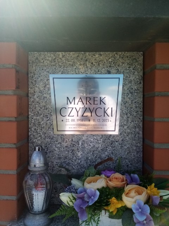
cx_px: 84
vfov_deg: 67.3
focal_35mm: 26
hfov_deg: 53.1
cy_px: 113
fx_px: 169
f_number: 1.8
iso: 107
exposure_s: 1/1021
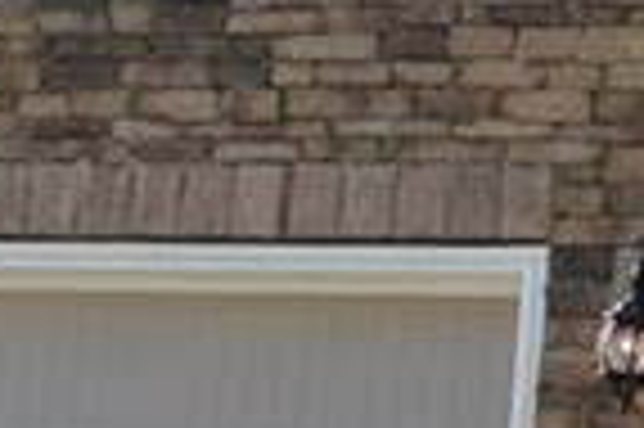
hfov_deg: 10.3
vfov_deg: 7.0
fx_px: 3466
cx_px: 941
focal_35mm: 194
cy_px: -207
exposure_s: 1/400
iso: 100
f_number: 4.5
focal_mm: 10
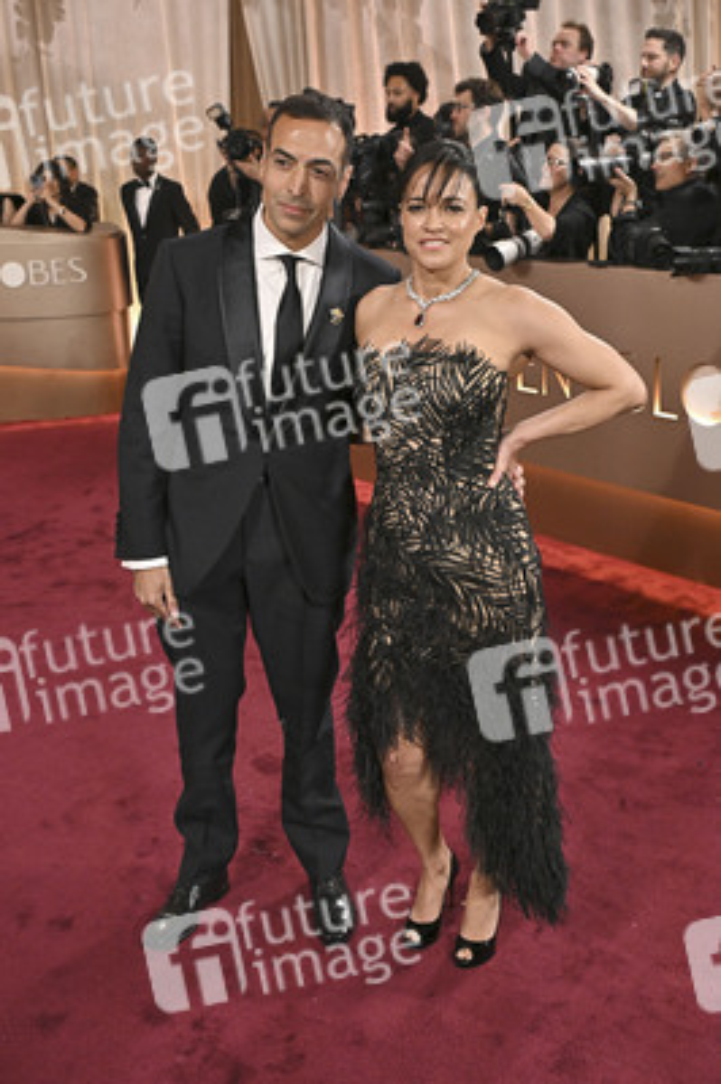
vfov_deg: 53.2
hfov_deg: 36.8
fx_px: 1083
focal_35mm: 36
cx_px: 360
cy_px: 542
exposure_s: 1/320
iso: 2500
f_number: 5.6
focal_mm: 36
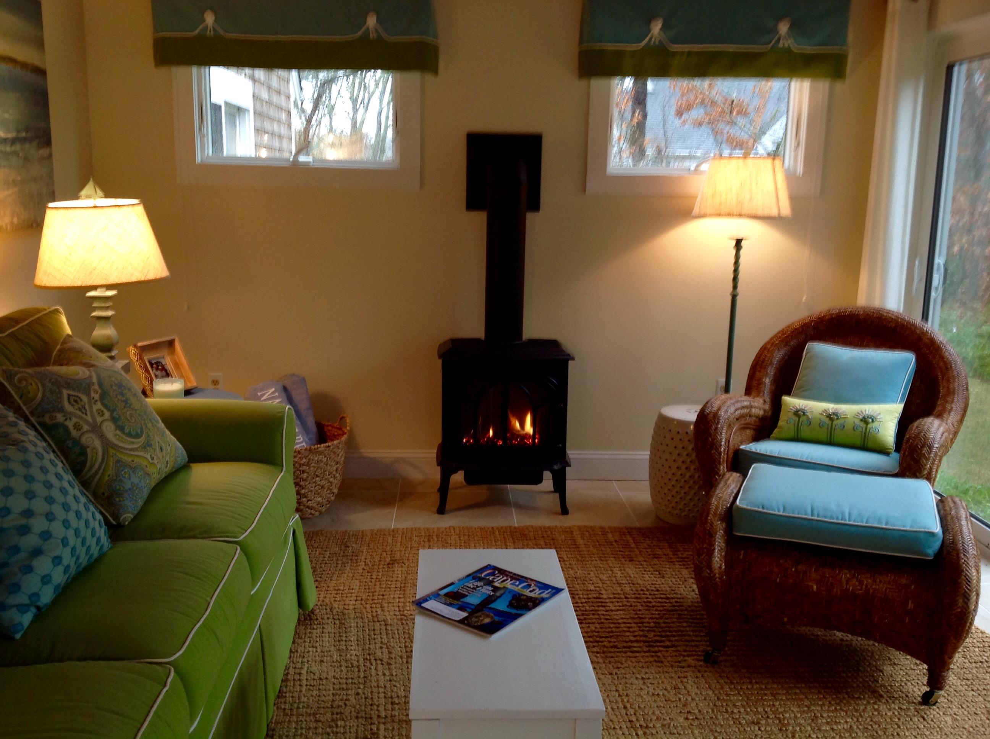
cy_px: 370
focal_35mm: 35
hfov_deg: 52.7
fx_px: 1000
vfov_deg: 40.6
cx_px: 495
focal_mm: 4.28
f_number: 2.4
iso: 64
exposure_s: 1/15
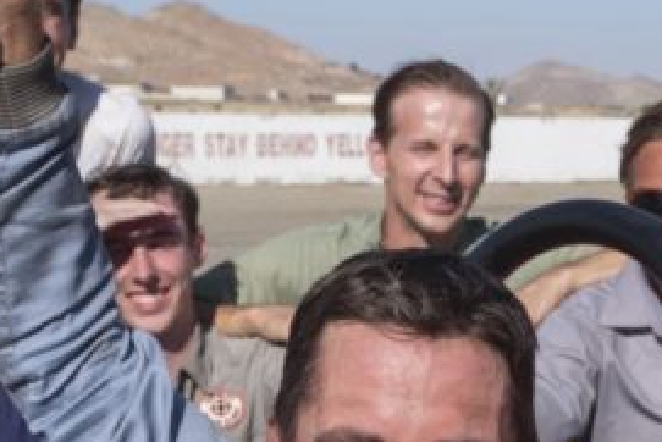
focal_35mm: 117
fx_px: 2153
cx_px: 442
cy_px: 548
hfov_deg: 17.4
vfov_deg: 11.5
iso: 400
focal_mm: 20.6
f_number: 8
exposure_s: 1/1000
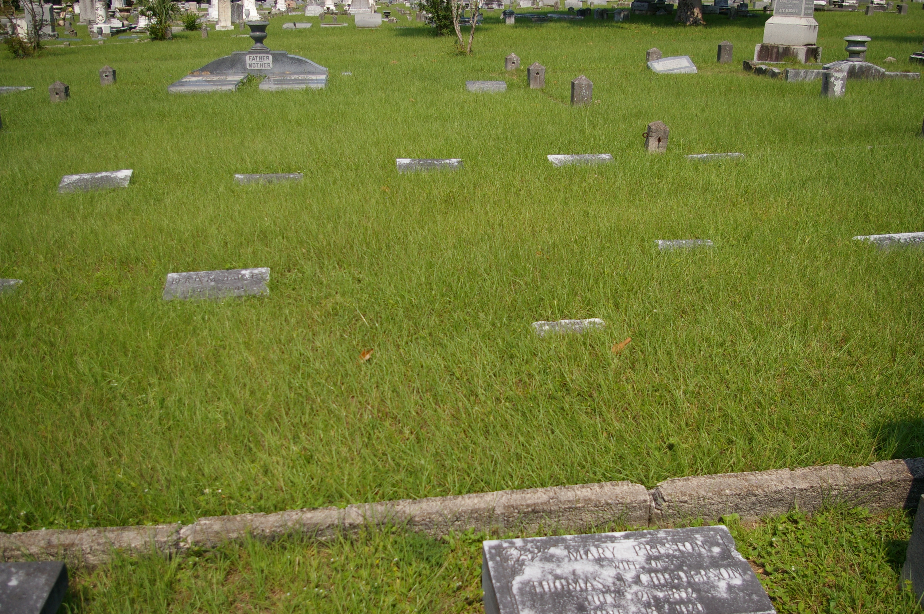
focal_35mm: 34
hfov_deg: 55.1
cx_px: 462
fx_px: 885
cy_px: 307
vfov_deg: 38.3
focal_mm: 23
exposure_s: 1/1500
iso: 200
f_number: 5.6
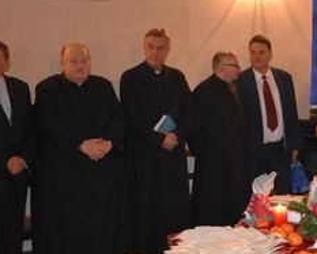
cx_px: 268
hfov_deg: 24.5
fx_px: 714
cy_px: 164
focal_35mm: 76
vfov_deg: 20.2
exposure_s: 1/60
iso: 2800
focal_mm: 30
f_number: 4.2
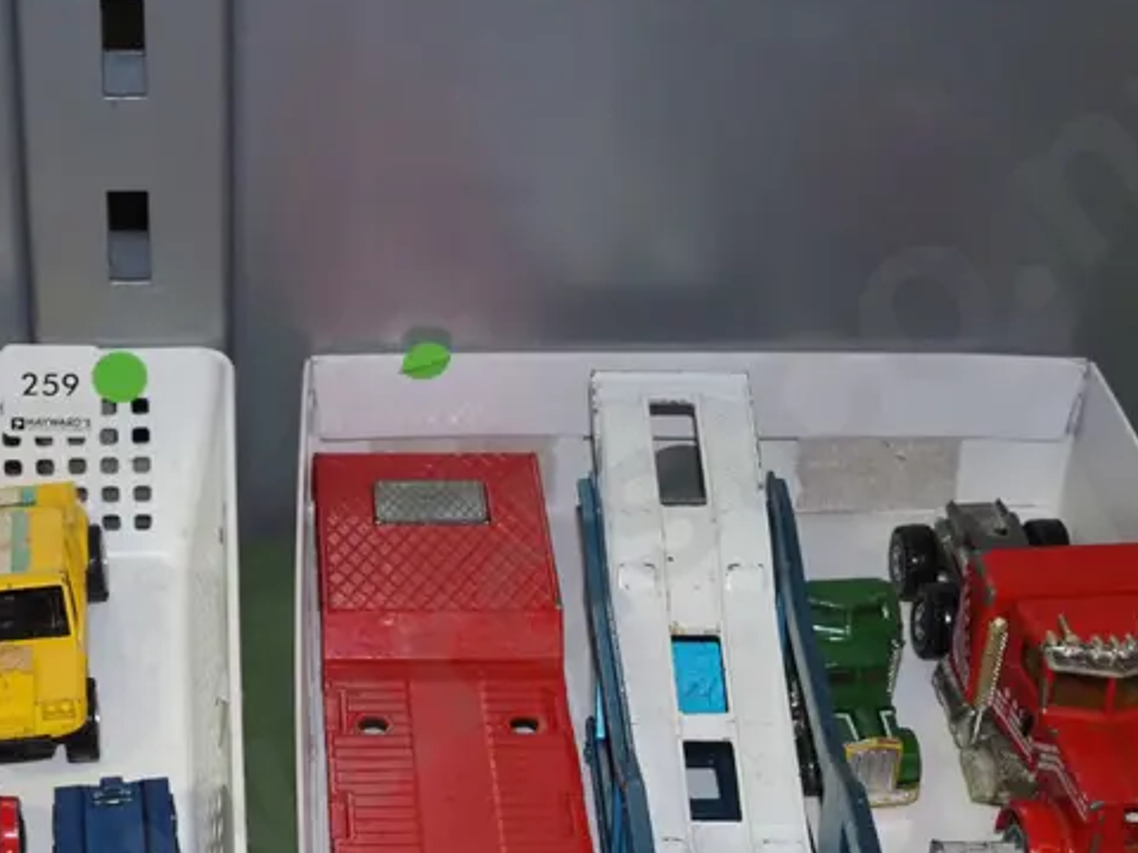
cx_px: 270
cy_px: 801
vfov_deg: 17.9
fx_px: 2663
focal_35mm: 81
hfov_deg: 23.8
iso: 2500
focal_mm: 19
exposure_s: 1/160
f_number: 5.6
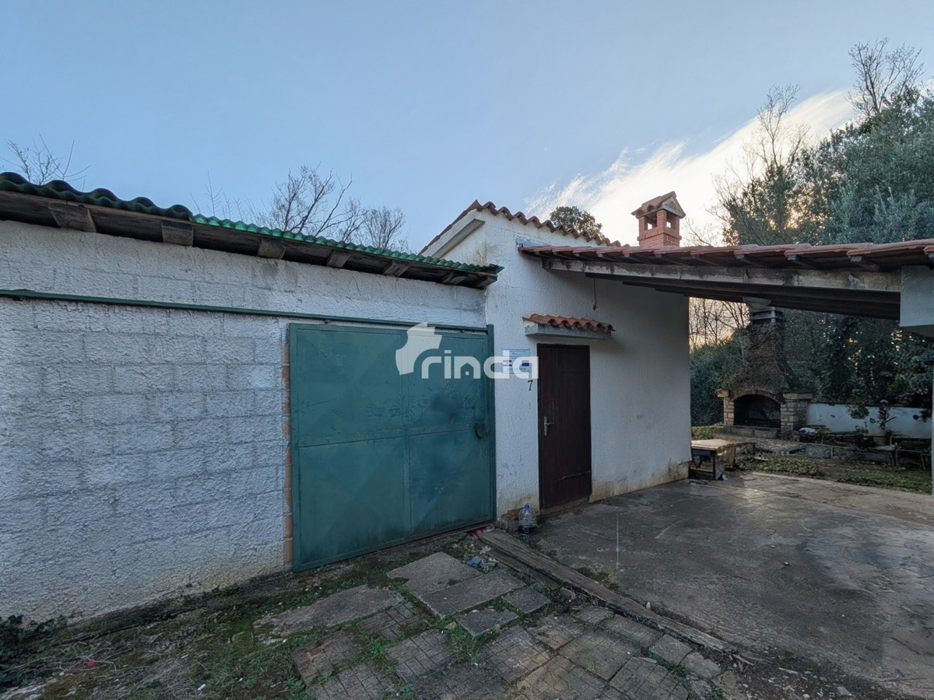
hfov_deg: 110.5
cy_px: 350
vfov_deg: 94.5
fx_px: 324
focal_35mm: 12
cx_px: 467
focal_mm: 2.02
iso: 44
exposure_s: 1/1171
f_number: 1.7
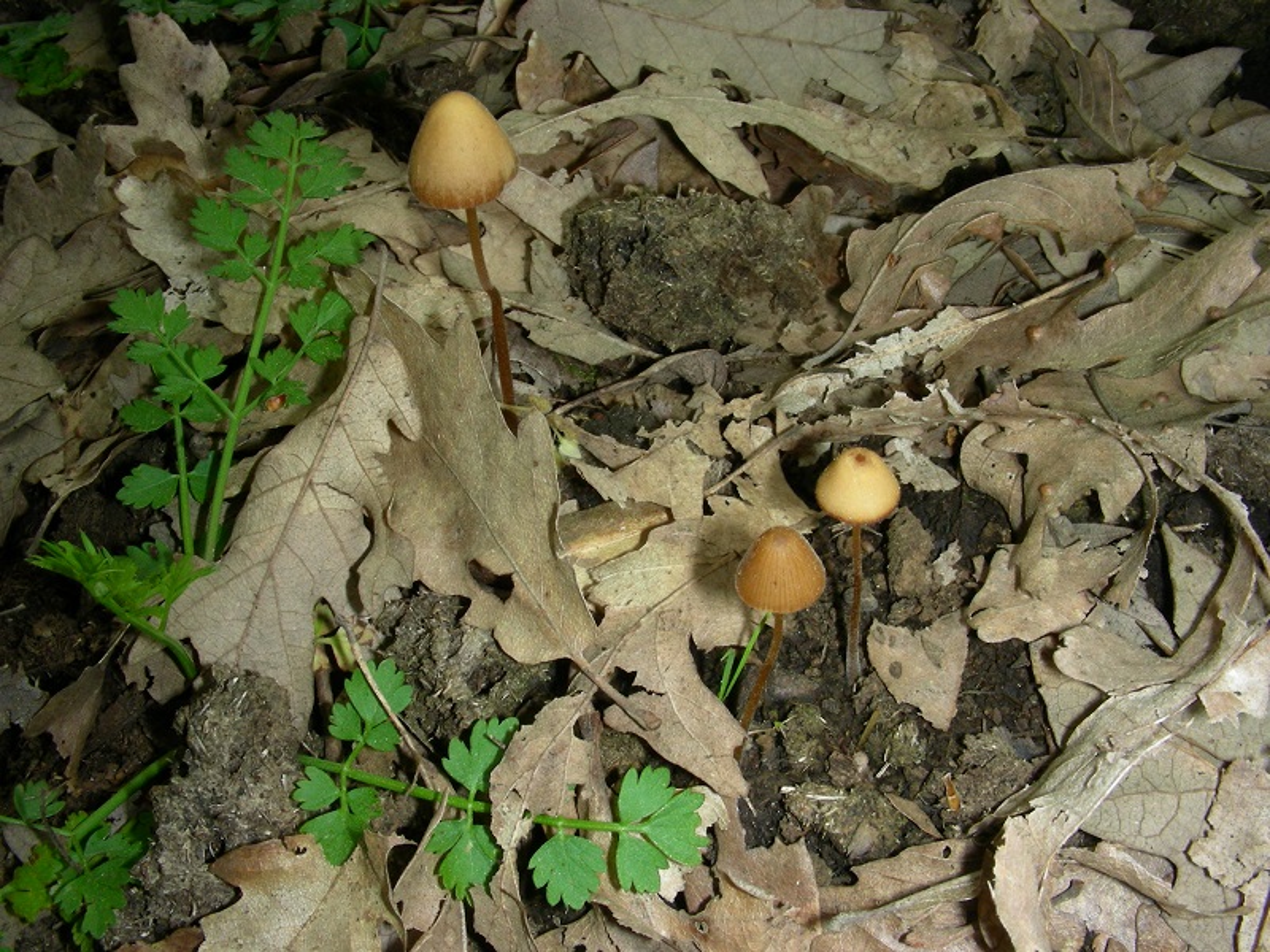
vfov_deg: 37.7
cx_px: 635
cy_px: 476
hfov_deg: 49.0
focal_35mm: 38
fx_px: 1394
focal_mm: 6.3
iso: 50
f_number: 6.8
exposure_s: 1/60.1
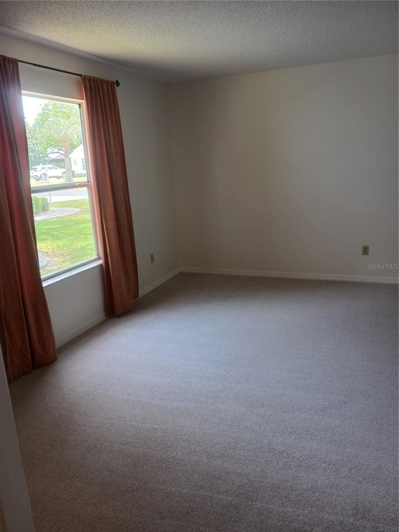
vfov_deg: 65.3
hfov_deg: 51.4
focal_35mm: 27
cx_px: 200
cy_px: 266
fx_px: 415
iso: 100
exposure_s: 1/50
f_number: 1.8
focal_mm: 4
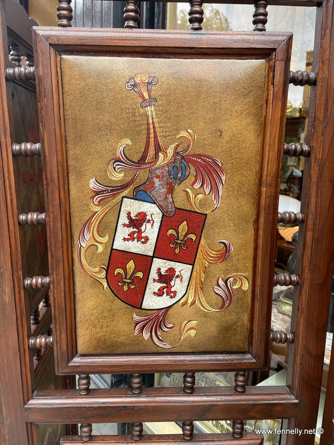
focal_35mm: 26
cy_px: 222
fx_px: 334
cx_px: 167
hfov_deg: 53.1
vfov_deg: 67.3
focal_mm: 4.2
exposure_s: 1/100
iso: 64
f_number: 1.6
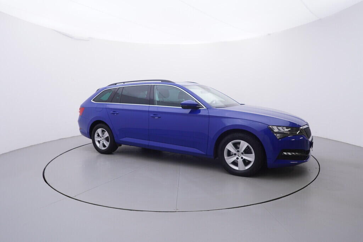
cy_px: 121
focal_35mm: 22
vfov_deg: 56.2
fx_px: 227
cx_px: 182
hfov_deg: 77.3
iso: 200
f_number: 5
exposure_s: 1/80
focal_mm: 15
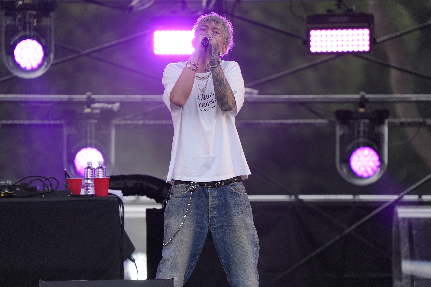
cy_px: 144
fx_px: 7183
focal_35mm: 600
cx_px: 216
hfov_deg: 3.4
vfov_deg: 2.3
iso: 1600
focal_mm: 600
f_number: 6.3
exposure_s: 1/800
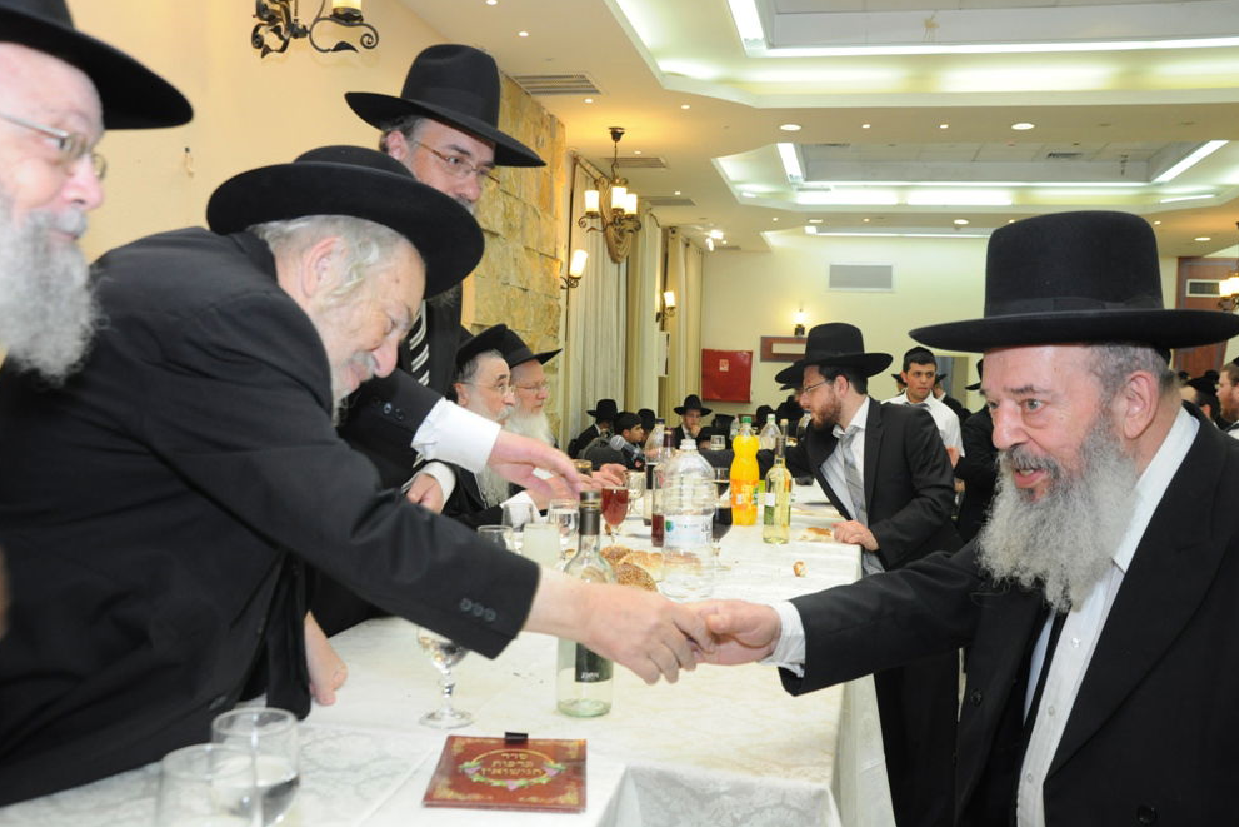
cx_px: 631
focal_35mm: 33
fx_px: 1119
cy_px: 413
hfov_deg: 57.9
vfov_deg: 40.5
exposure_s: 1/60
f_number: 5.6
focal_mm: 21
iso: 800
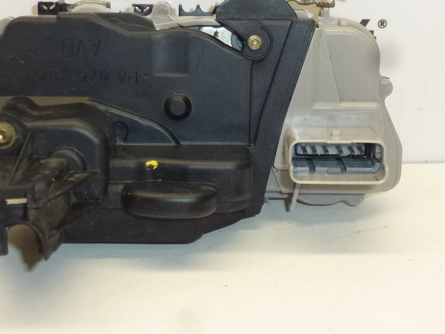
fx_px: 874
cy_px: 165
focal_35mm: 68
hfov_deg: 28.5
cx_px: 203
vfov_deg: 21.6
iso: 400
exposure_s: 1/160
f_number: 3.9
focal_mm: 7.4
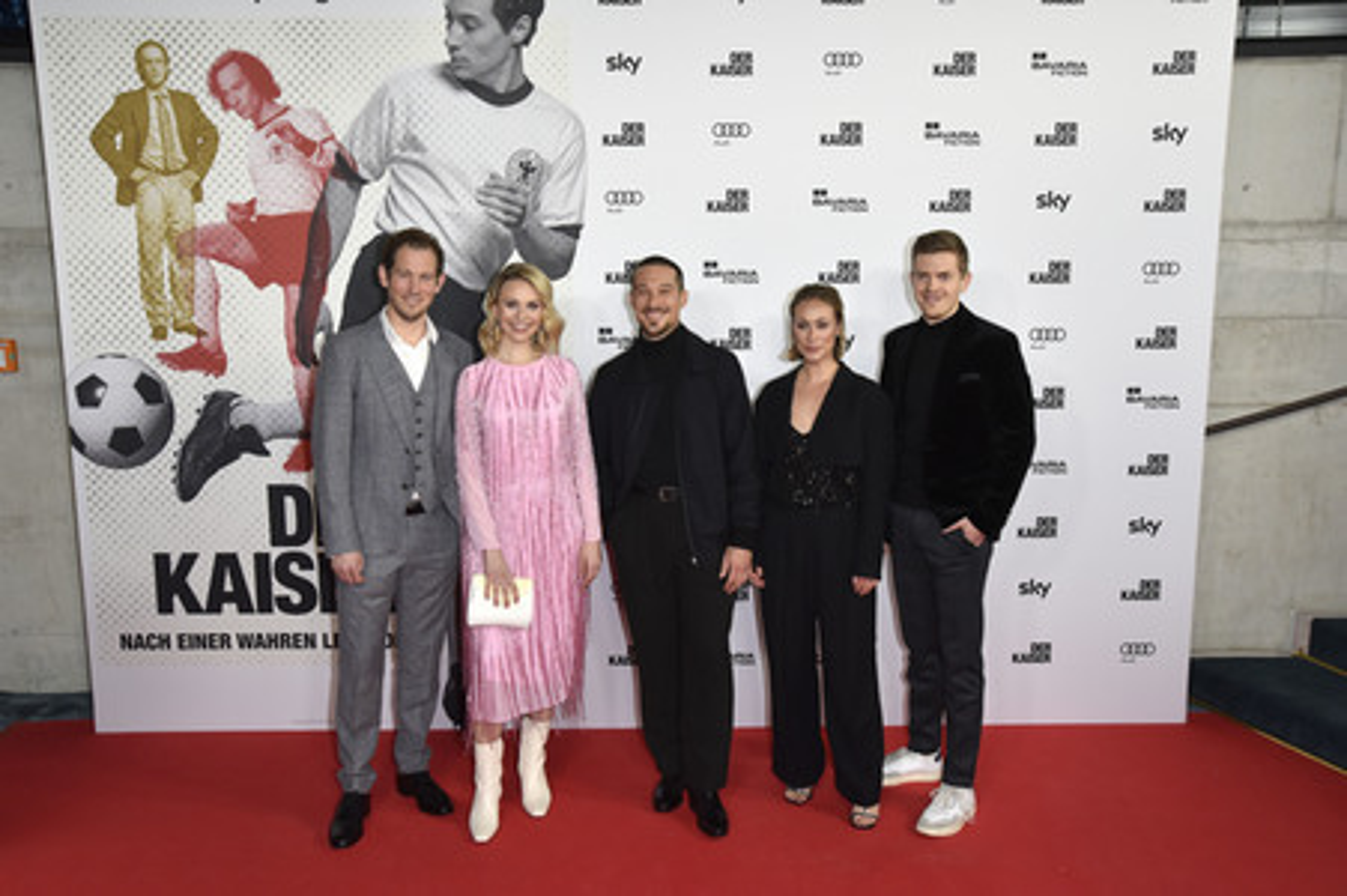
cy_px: 448
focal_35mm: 32
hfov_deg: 58.8
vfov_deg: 41.1
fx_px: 1196
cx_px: 674
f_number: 9
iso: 2000
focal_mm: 32
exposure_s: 1/250
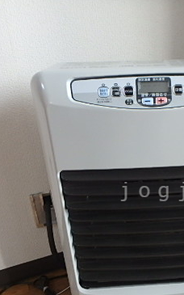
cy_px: 192
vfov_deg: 49.7
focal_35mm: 39
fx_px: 313
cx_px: 176
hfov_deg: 30.8
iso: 400
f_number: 3.5
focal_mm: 3.7
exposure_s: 1/30
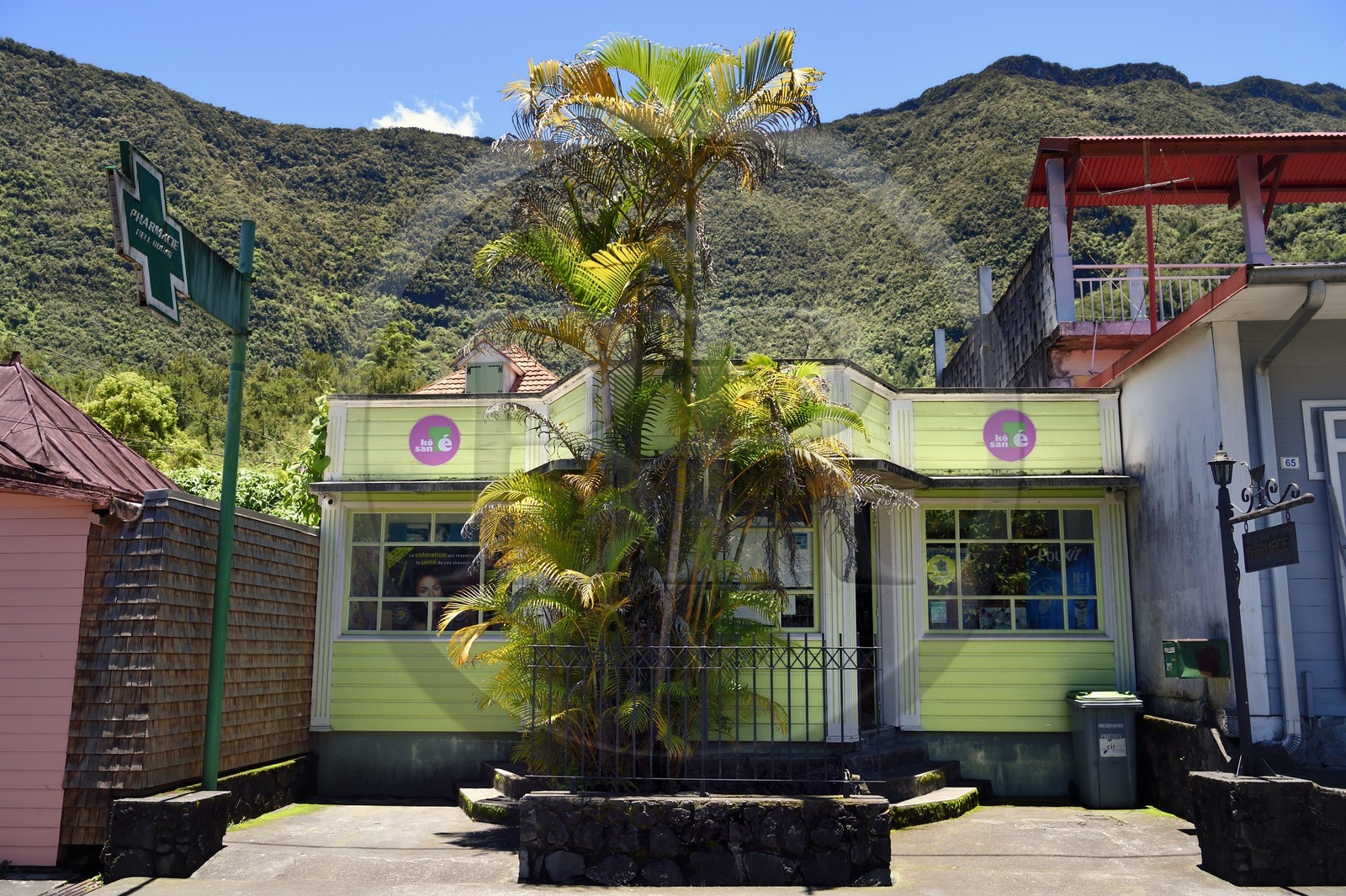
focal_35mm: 31
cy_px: 448
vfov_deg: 42.3
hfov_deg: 60.3
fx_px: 1158
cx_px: 673
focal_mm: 31
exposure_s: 1/250
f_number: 8
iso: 200
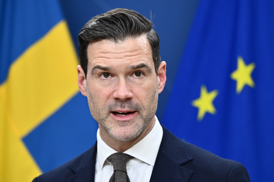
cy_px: 91
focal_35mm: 195
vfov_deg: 7.0
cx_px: 137
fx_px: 1483
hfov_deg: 10.6
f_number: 2.8
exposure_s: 1/250
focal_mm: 130
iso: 640
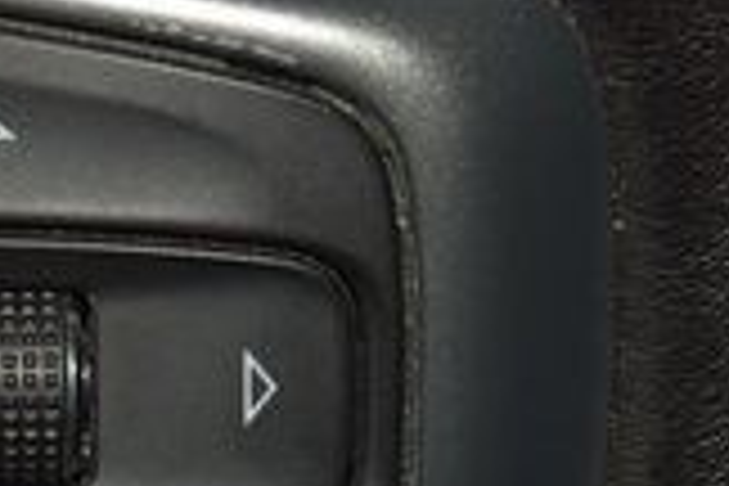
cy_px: 295
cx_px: -256
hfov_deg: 5.0
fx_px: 8383
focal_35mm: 414
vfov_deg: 3.3
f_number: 8
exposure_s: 1/125
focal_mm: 70
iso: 100
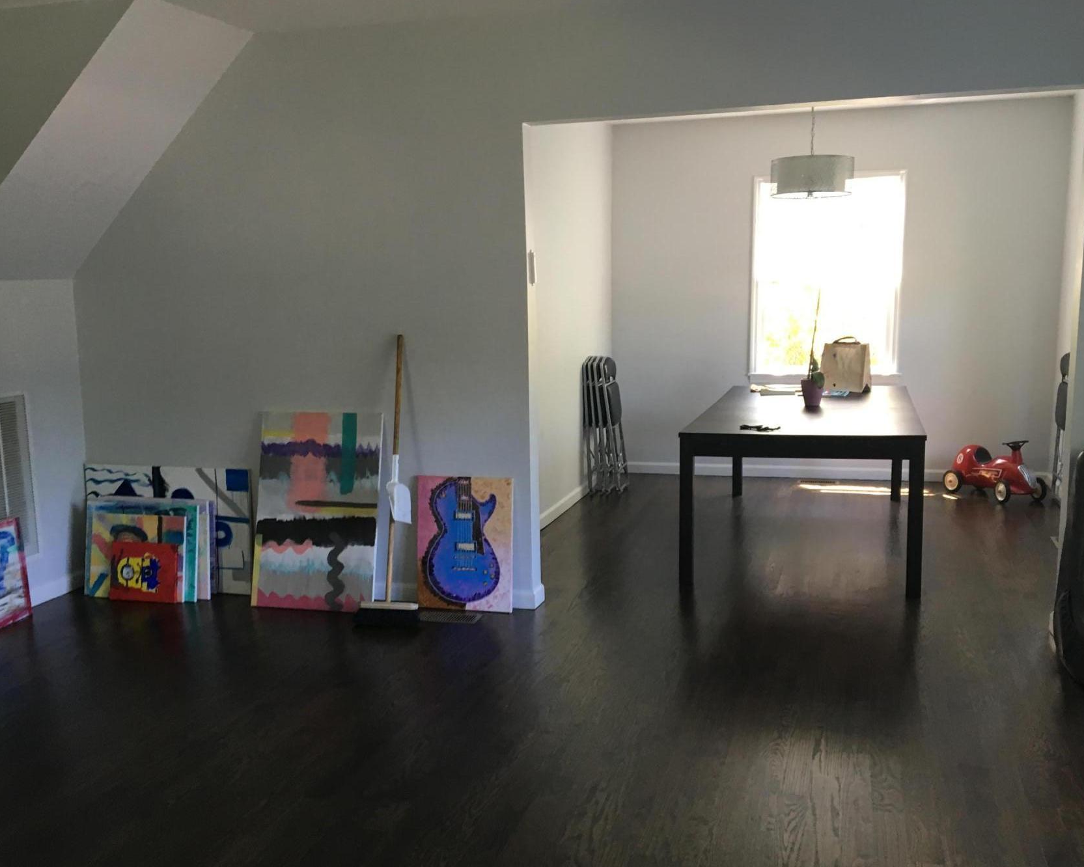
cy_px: 475
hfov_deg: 52.8
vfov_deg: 43.3
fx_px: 1091
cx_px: 535
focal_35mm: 34
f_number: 2.2
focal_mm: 4.15
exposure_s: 1/30
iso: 80
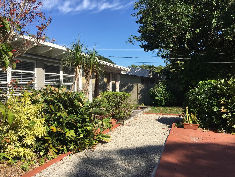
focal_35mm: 29
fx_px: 197
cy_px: 88
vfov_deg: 48.2
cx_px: 118
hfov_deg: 61.7
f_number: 2.2
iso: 32
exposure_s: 1/1980
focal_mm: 4.15
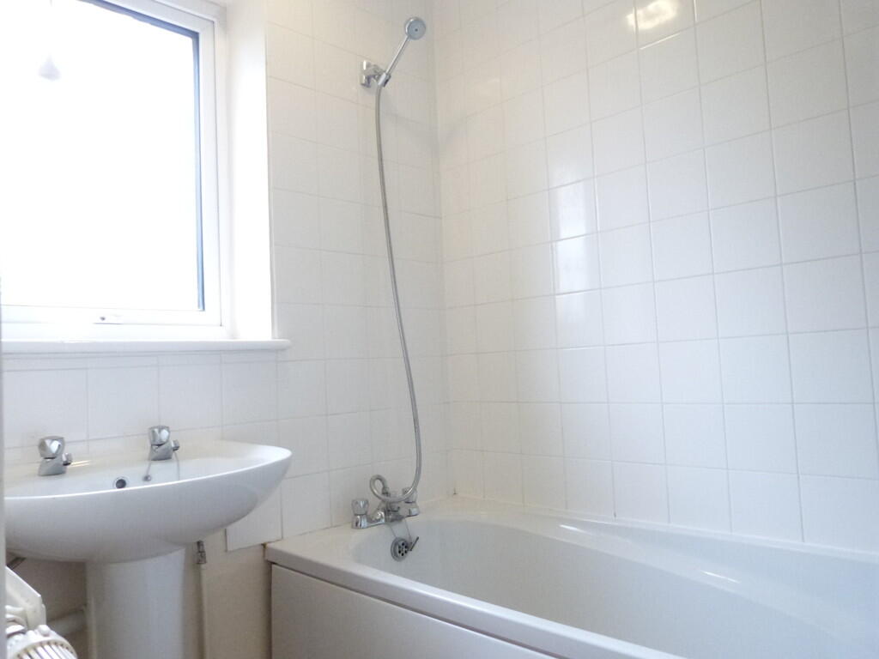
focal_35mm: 25
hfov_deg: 69.4
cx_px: 440
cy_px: 330
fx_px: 635
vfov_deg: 54.9
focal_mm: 4.5
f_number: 2.8
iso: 800
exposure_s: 1/60
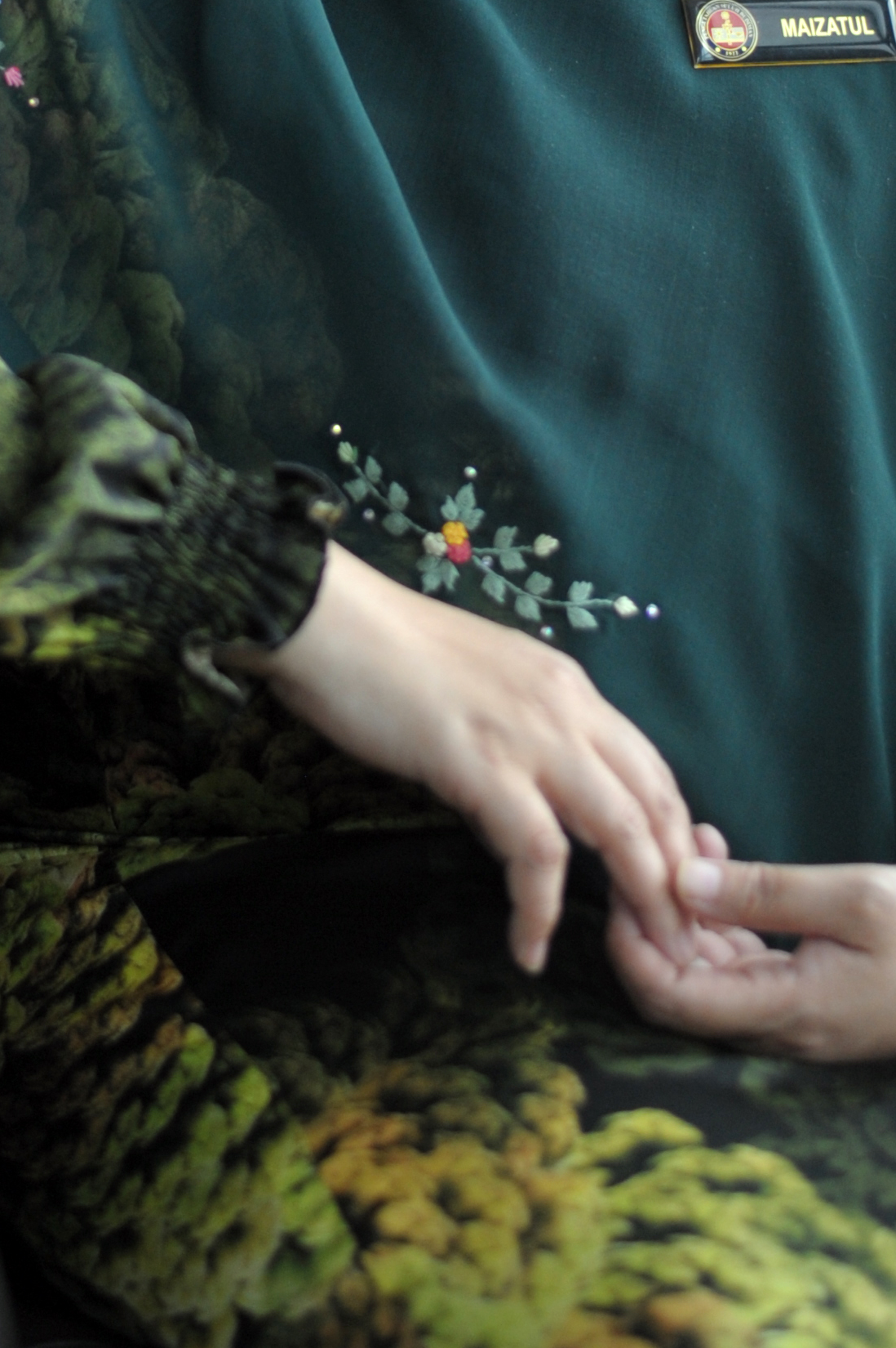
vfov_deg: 15.6
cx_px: 247
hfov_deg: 10.6
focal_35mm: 129
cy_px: 19
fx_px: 4822
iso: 800
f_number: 1.8
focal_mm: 50
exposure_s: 1/500
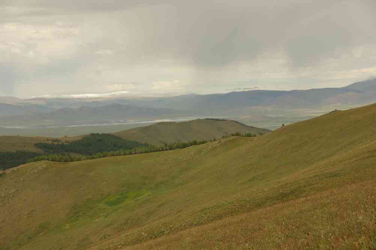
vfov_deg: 18.1
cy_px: 125
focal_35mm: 75
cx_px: 188
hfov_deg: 27.0
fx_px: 783
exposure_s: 1/180
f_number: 8
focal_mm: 50
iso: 100
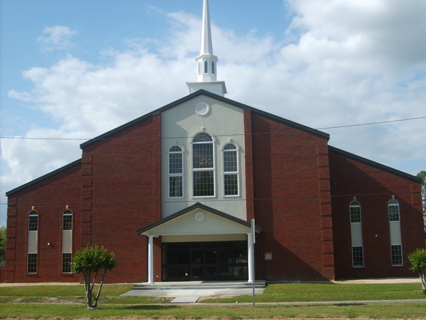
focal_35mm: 43
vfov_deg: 33.6
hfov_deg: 43.9
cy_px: 160
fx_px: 529
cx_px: 213
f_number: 3
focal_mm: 7.2
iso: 50
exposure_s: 1/1000
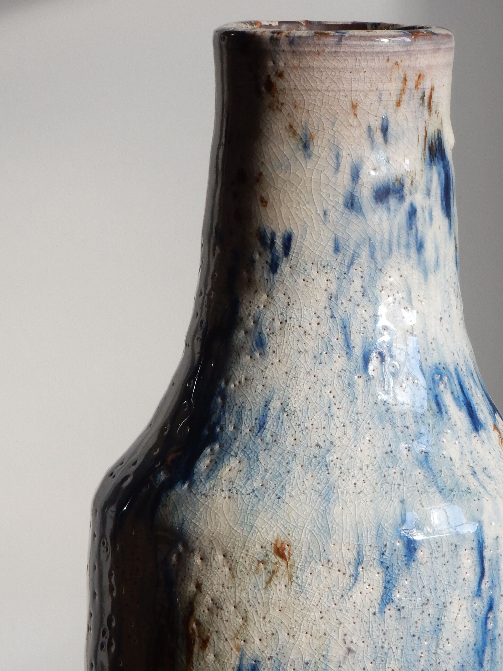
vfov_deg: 6.5
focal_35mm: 307
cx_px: 323
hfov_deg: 4.8
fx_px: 5948
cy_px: 389
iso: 140
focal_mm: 40.9
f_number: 6.3
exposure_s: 1/30
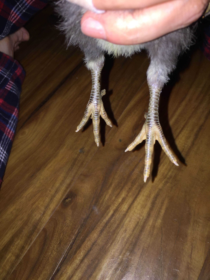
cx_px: 105
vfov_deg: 61.7
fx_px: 235
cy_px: 140
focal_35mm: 29
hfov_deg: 48.2
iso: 32
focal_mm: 4.15
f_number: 2.2
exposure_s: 1/52
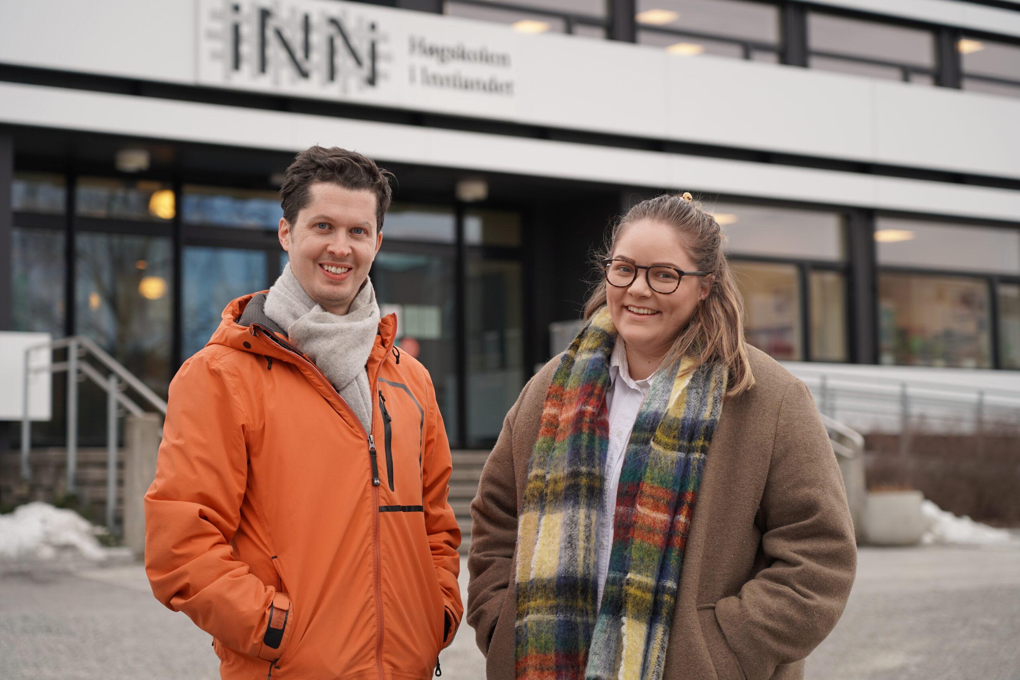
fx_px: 2125
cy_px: 340
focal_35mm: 75
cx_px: 510
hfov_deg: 27.0
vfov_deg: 18.2
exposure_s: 1/160
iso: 125
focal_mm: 75
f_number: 4
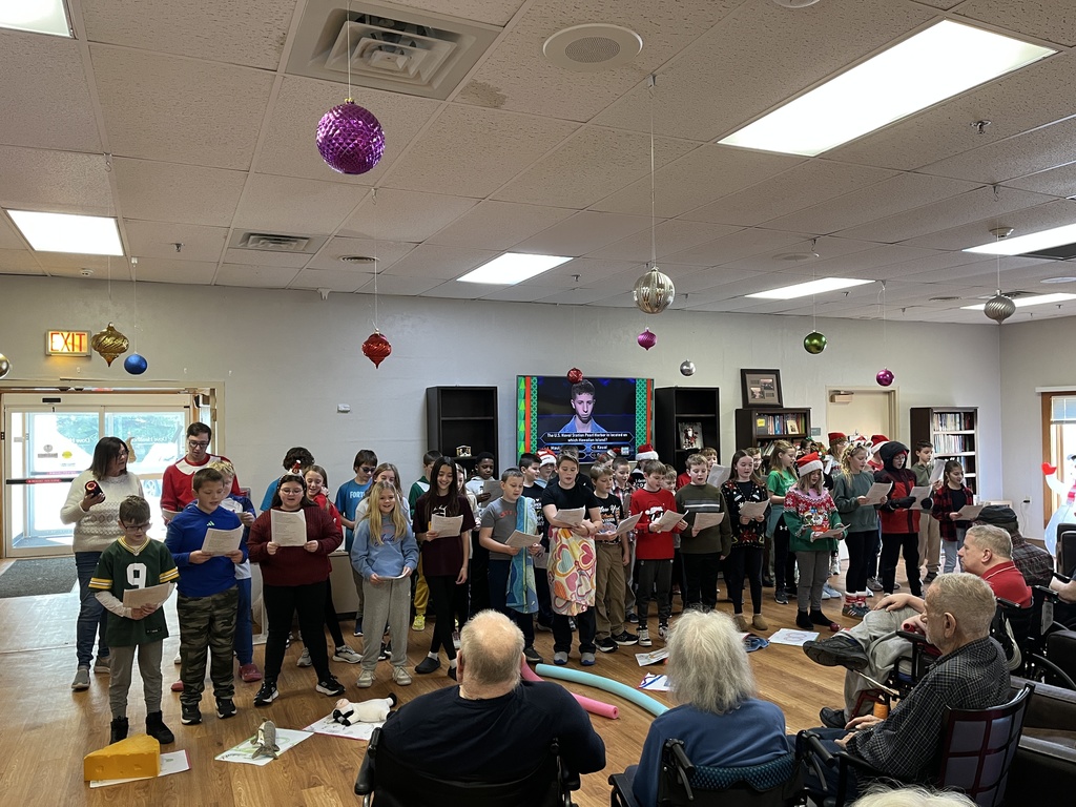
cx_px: 538
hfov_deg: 67.3
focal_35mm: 26
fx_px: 808
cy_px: 404
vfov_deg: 53.1
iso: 200
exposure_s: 1/60
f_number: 1.6
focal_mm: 5.1
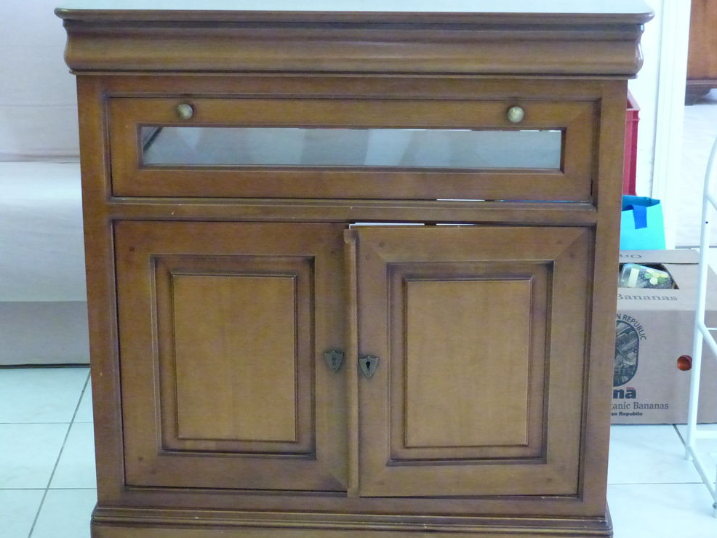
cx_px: 363
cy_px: 270
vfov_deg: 20.2
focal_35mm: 73
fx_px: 1512
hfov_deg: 26.7
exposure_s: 1/100
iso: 3200
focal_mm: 13
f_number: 2.8
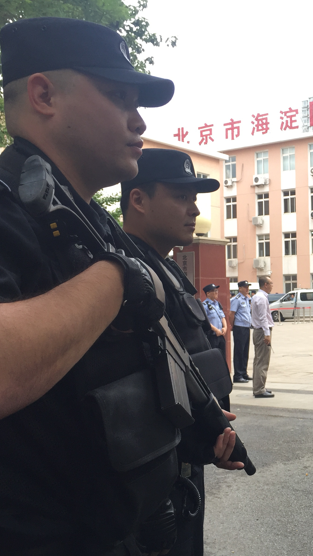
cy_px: 283
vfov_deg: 47.4
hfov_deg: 25.8
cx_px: 336
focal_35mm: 43
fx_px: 634
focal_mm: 4.15
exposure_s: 1/100
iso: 32
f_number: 2.2
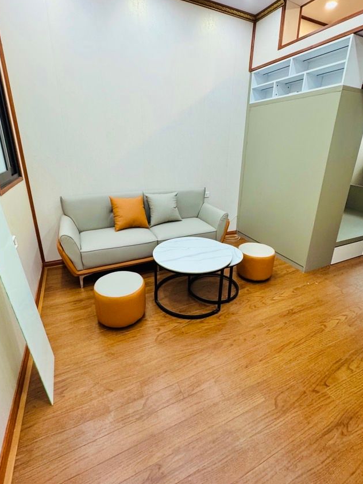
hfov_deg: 74.6
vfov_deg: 90.9
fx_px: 238
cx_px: 194
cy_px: 223
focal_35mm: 17
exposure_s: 1/100
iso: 250
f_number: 2.2
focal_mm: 2.22
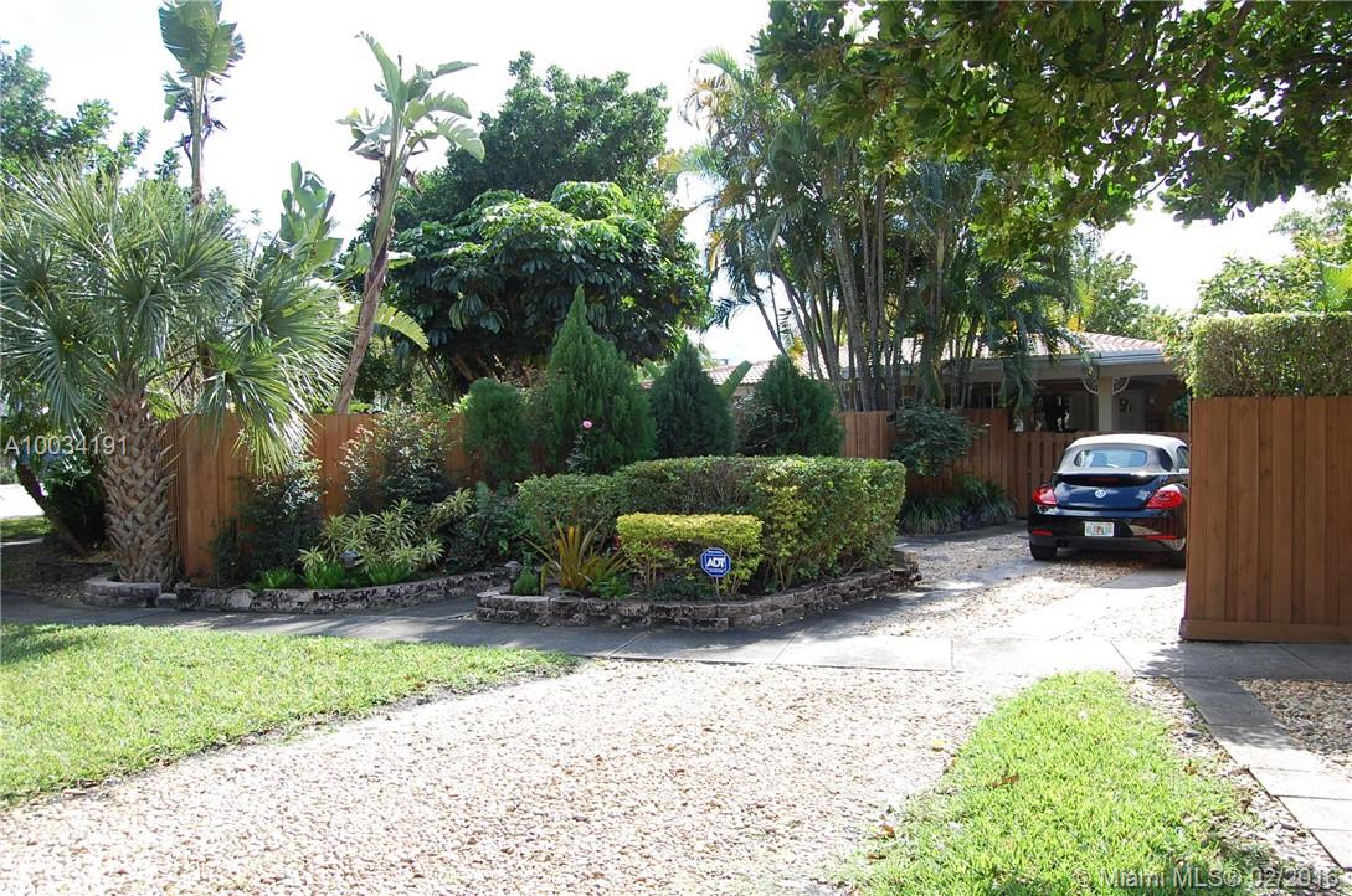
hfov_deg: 67.5
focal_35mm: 27
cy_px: 448
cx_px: 676
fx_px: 1012
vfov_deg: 47.8
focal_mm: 18
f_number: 6.3
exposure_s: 1/160
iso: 200
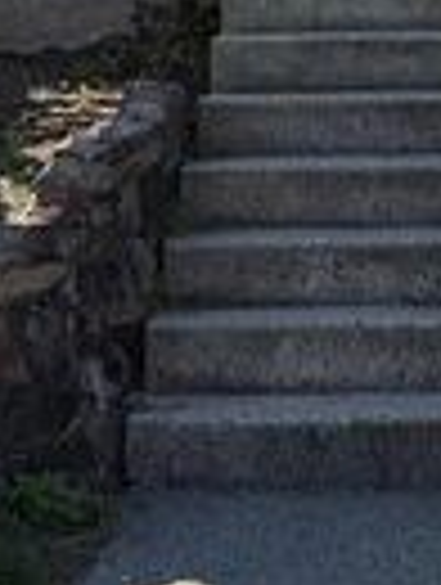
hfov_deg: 10.9
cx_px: 598
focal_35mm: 133
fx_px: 2252
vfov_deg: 13.7
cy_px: -349
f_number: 1.6
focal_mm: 5.96
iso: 50
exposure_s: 1/2747
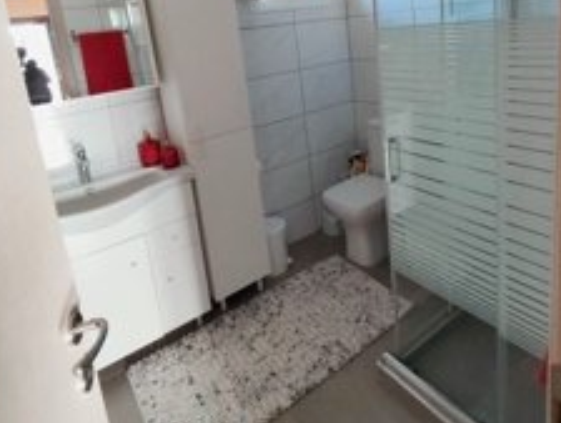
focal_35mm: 24
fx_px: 390
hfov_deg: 71.4
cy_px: 108
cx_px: 297
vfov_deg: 54.4
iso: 320
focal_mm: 1.65
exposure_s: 1/100
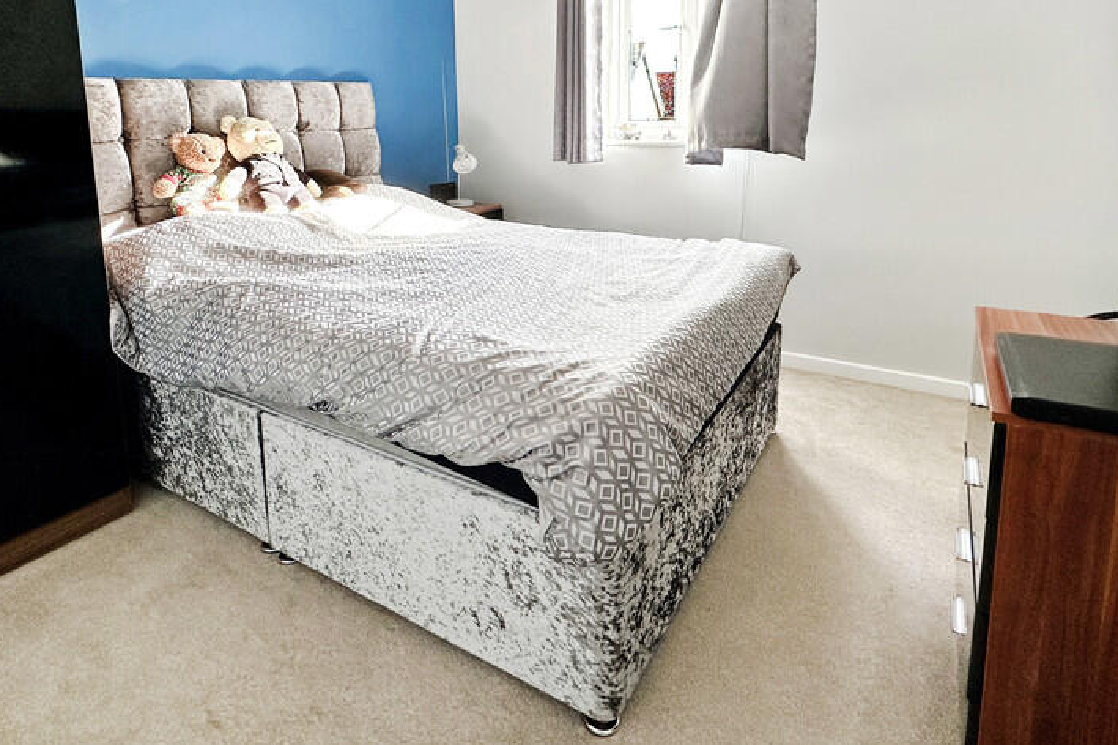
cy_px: 213
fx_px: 652
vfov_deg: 57.3
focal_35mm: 21
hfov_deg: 81.2
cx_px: 532
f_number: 2.2
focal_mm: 2.22
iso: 125
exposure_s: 1/99
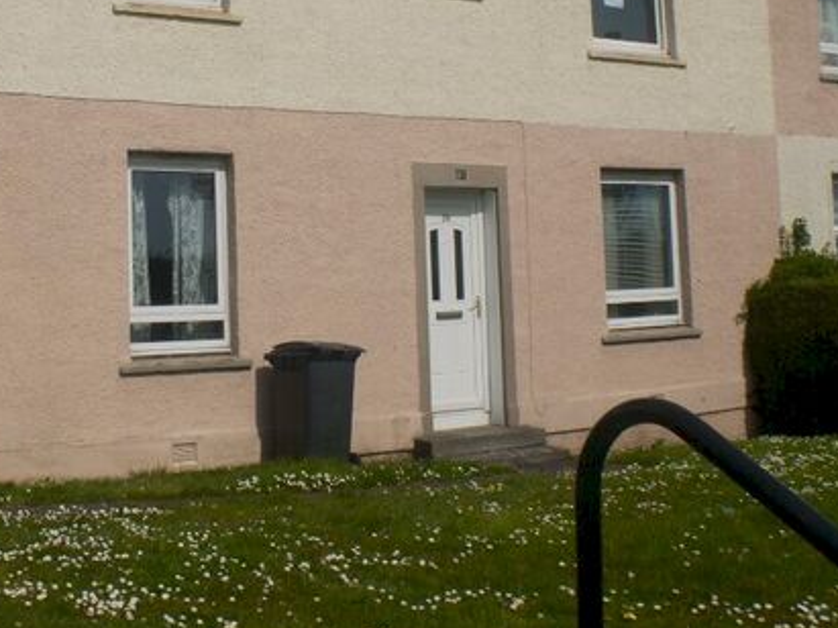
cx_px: 226
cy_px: 111
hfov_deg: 25.7
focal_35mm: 75
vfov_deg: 19.4
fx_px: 1815
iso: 100
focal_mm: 22
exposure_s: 1/160
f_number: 18
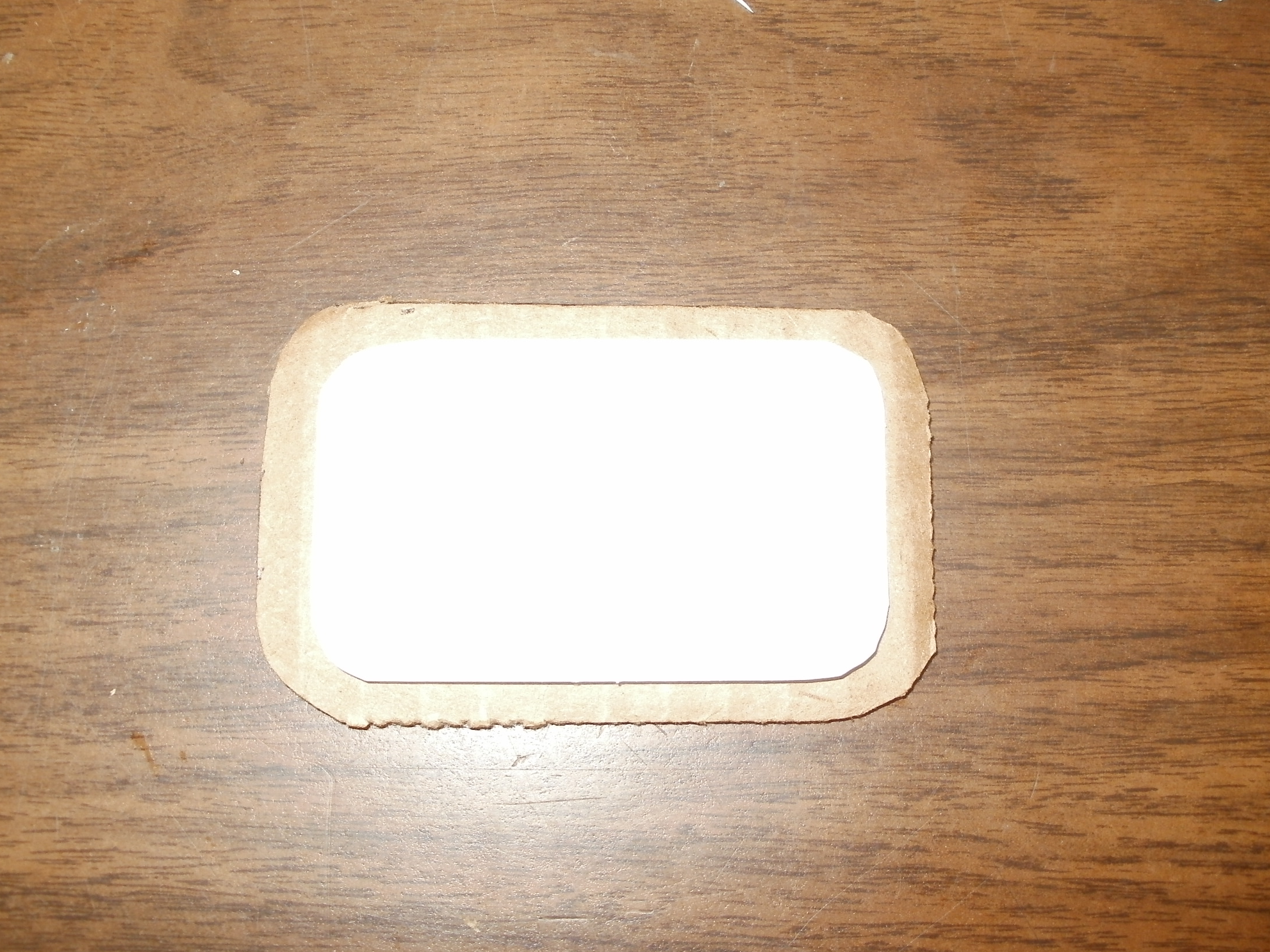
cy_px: 523
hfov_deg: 44.8
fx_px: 1541
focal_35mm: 42
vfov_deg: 34.3
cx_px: 622
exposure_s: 1/30
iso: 125
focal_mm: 6.3
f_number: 3.5
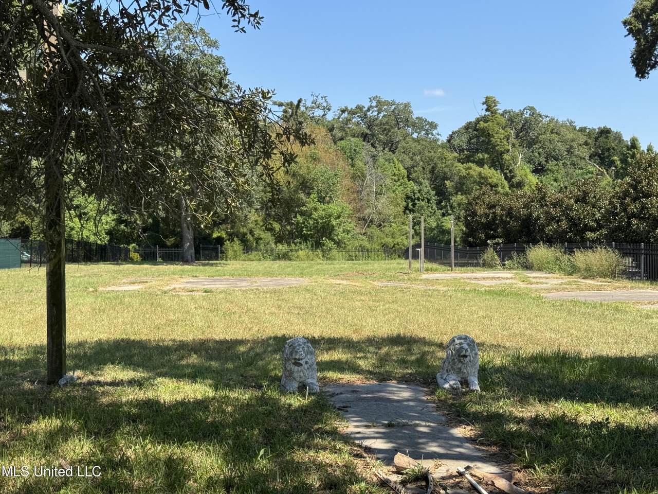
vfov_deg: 30.3
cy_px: 247
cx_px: 329
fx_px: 912
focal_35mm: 48
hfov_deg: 39.7
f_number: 1.78
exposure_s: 1/2513
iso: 64
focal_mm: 6.76
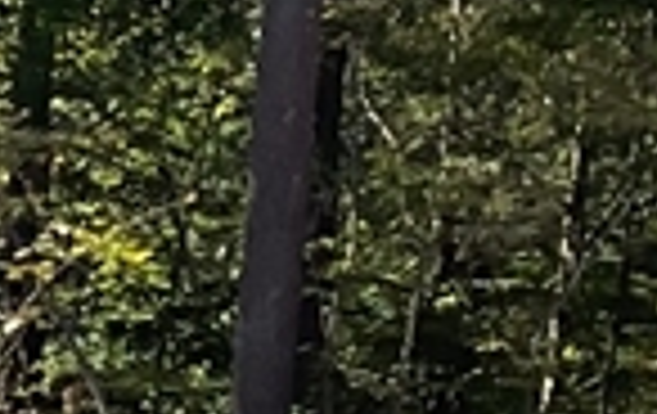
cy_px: 1030
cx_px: -1548
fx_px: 3859
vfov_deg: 5.9
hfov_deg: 7.9
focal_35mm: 215
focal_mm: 3
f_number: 1.8
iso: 16
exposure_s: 1/781
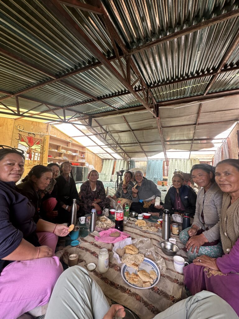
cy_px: 160
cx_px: 120
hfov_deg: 85.7
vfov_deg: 102.1
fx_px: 129
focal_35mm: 14
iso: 40
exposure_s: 1/118
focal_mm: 2.22
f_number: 2.2
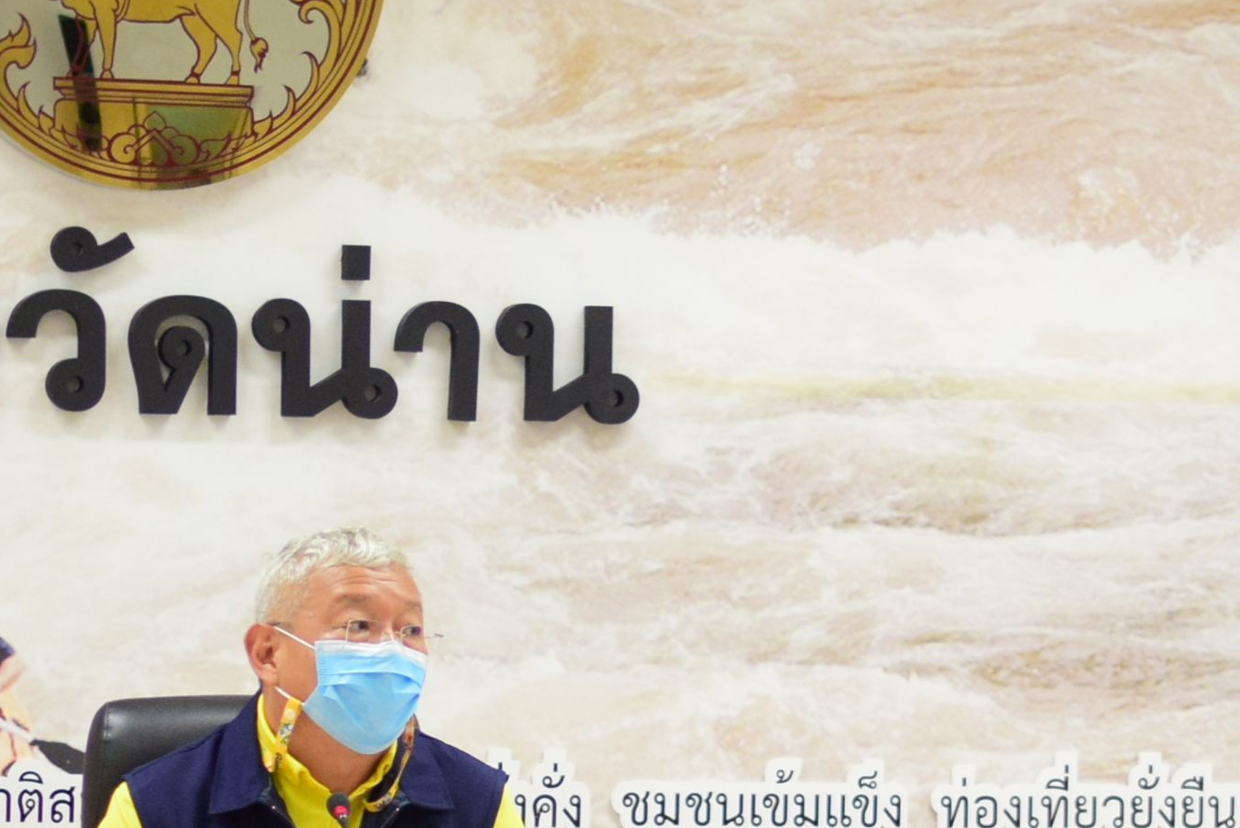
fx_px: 8510
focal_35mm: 247
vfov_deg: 5.6
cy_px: 757
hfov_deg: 8.3
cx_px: 868
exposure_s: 1/320
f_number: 2
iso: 1000
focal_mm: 50
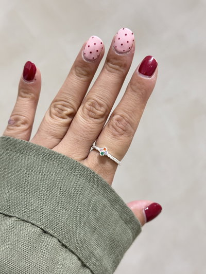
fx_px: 381
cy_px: 137
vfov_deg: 39.6
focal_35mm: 48
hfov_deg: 30.3
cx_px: 103
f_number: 1.78
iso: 125
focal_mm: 6.76
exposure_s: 1/50
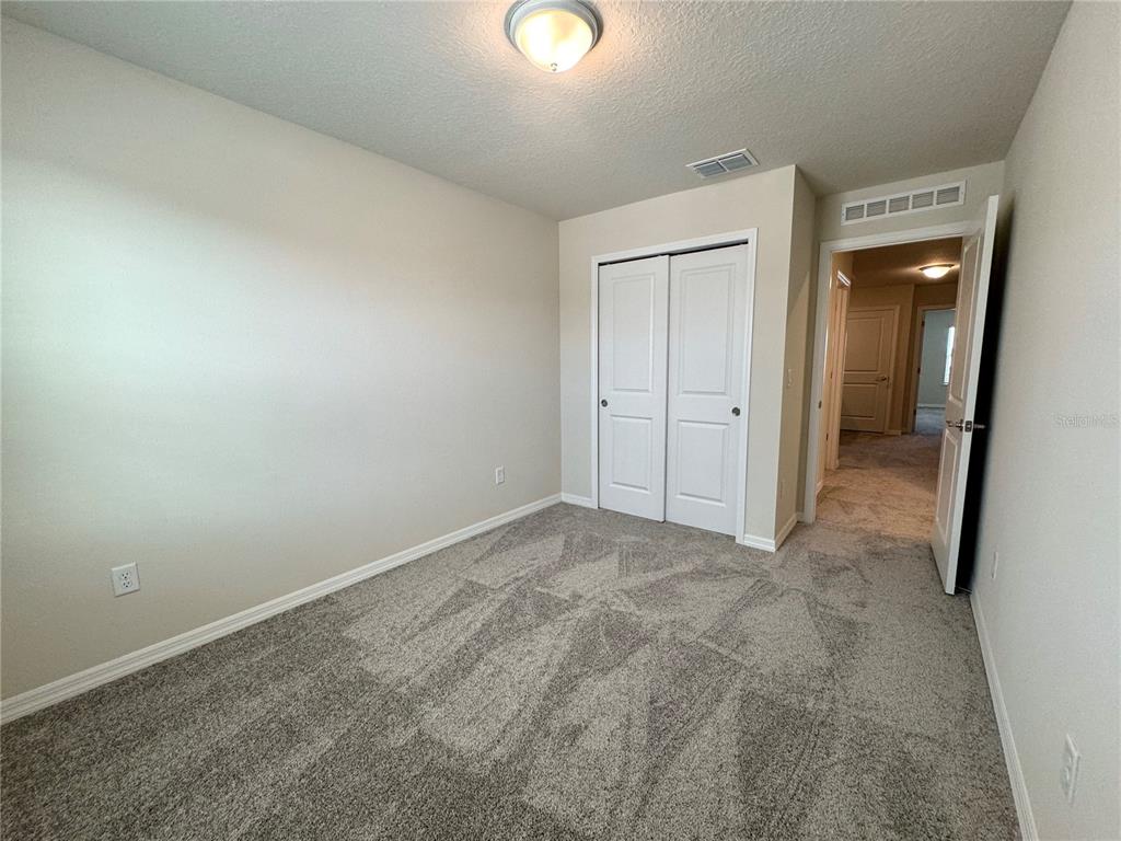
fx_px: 453
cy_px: 420
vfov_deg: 85.7
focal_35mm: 14
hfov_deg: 102.1
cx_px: 560
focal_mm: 2.22
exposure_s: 1/120
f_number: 2.2
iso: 125
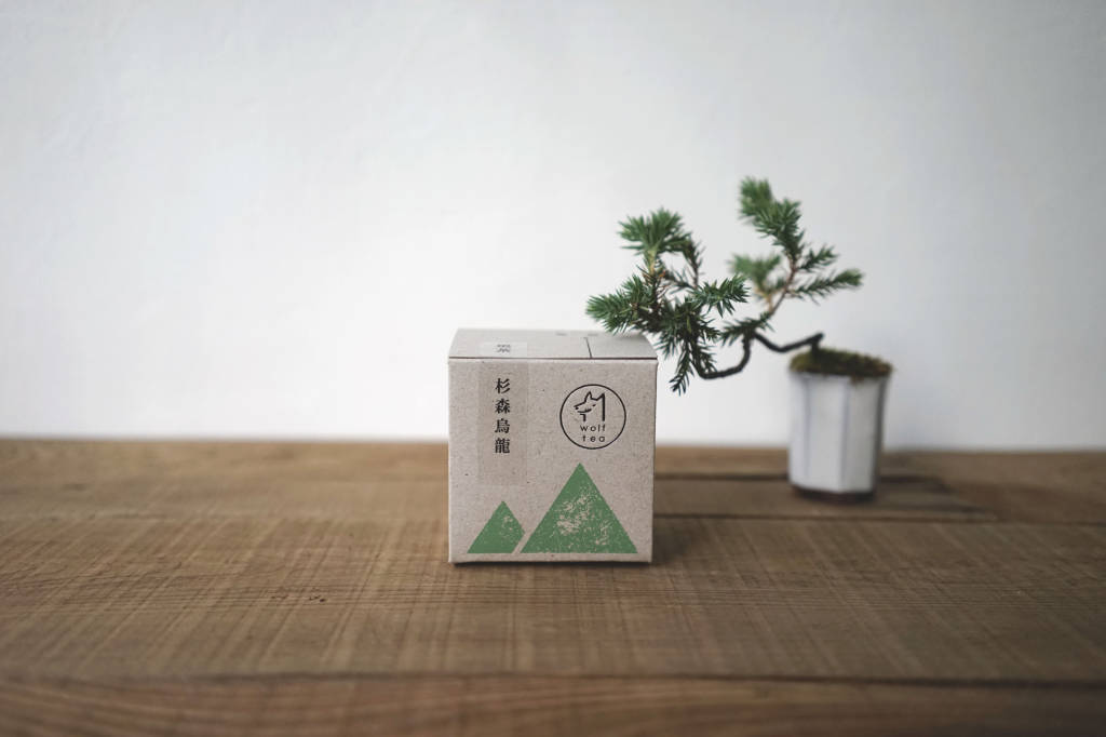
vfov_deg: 37.8
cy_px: 368
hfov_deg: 54.4
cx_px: 553
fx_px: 1075
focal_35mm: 35
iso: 1000
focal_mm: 35
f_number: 3.2
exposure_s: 1/200
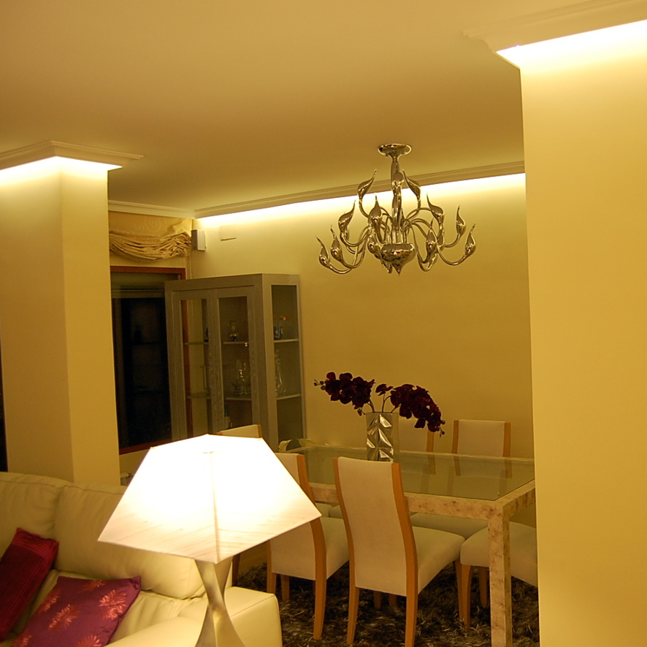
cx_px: 425
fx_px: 740
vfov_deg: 47.2
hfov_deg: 46.6
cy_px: 324
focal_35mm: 35
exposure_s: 1/30
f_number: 3.5
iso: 560
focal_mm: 18
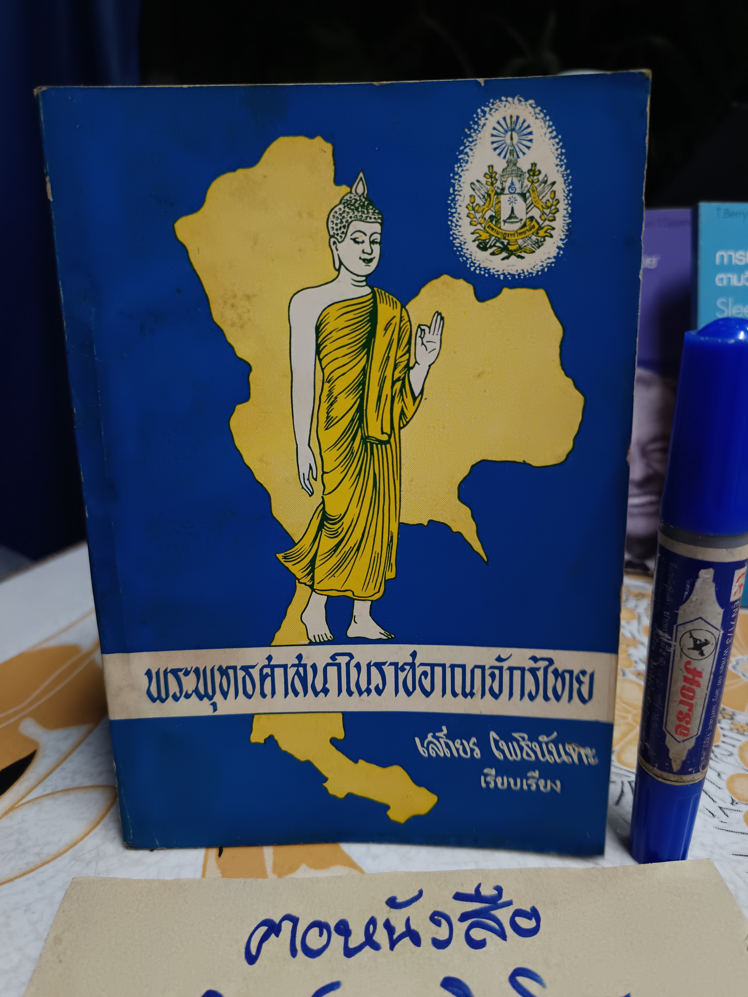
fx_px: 691
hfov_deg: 56.8
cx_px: 374
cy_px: 498
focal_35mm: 24
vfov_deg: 71.6
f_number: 1.7
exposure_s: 1/33.3
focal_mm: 5.31
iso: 1163
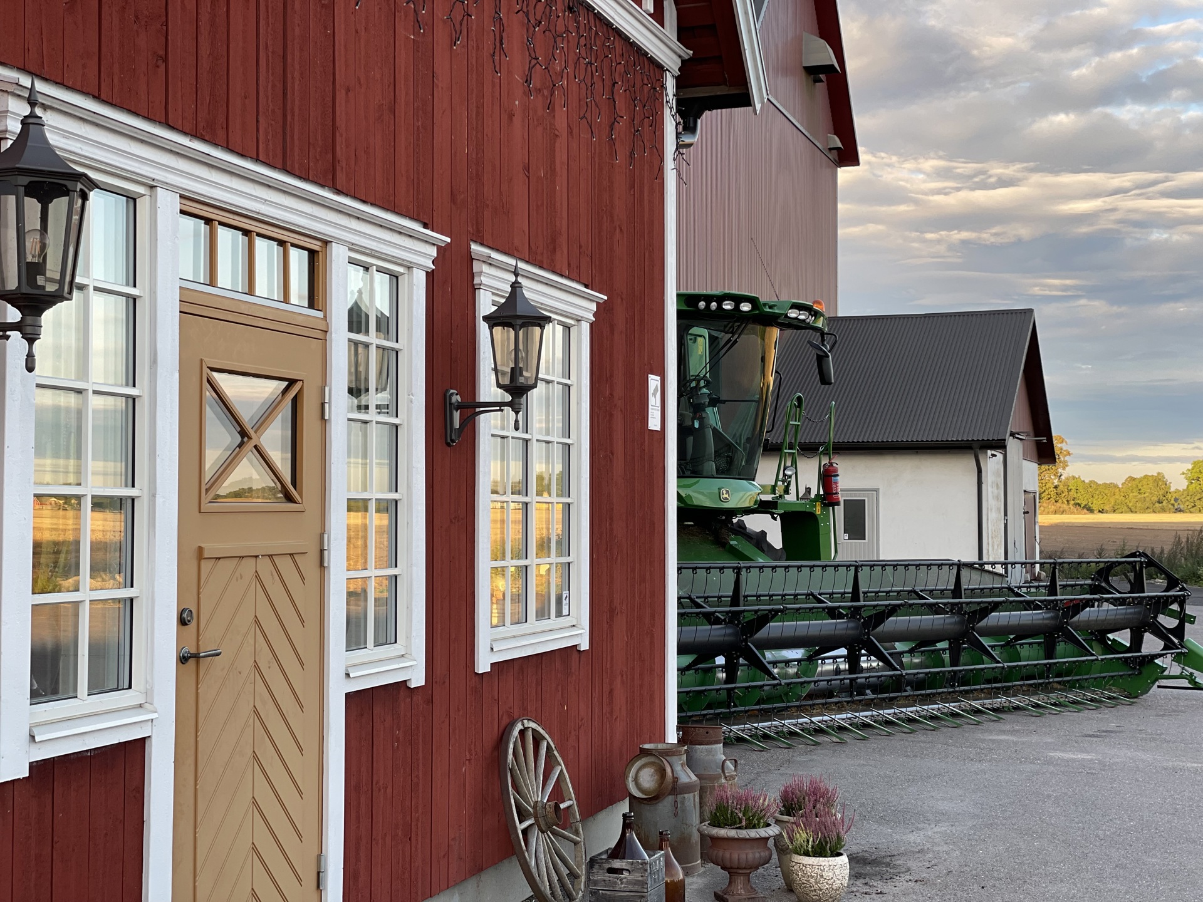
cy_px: 451
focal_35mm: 52
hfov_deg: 36.8
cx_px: 602
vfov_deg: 28.0
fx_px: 1807
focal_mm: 6
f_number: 2
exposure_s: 1/122
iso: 32
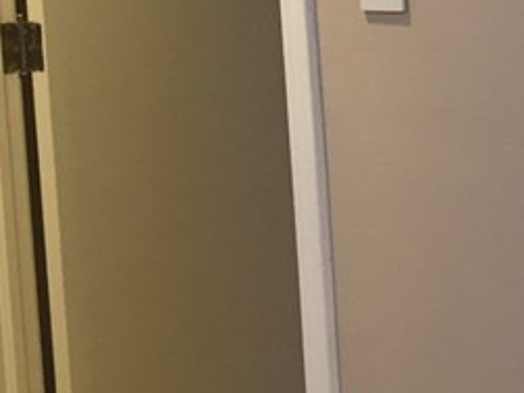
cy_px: 6
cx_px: 867
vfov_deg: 12.4
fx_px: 1786
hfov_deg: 15.0
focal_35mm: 118
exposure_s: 1/30
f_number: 2.2
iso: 80
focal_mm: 4.15
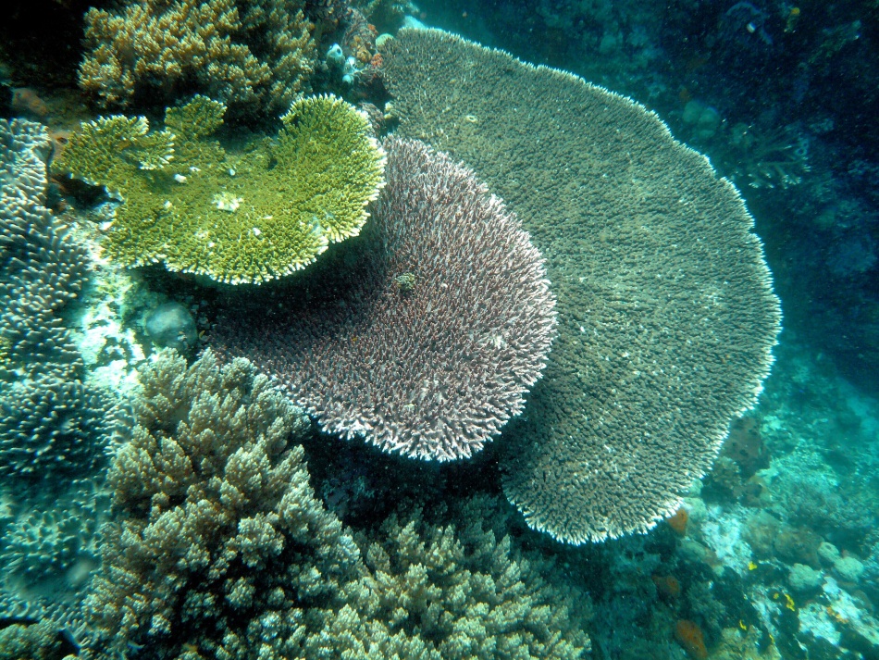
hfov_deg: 63.4
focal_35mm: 28
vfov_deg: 49.8
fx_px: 711
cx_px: 440
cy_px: 330
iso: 100
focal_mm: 4.6
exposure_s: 1/160
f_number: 2.8
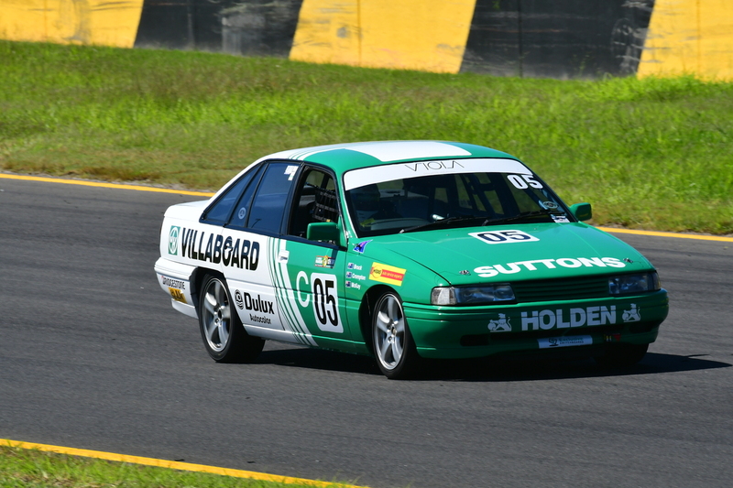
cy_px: 244
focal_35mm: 750
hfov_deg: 2.8
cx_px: 366
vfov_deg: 1.8
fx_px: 15267
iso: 500
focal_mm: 500
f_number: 13
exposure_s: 1/640
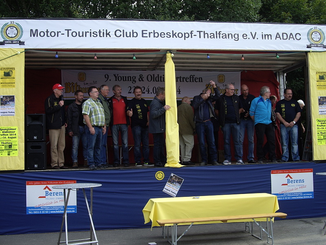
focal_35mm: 46
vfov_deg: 31.5
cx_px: 163
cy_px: 122
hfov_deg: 41.2
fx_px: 433
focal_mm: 9.6
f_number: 3.1
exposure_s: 1/250
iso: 50
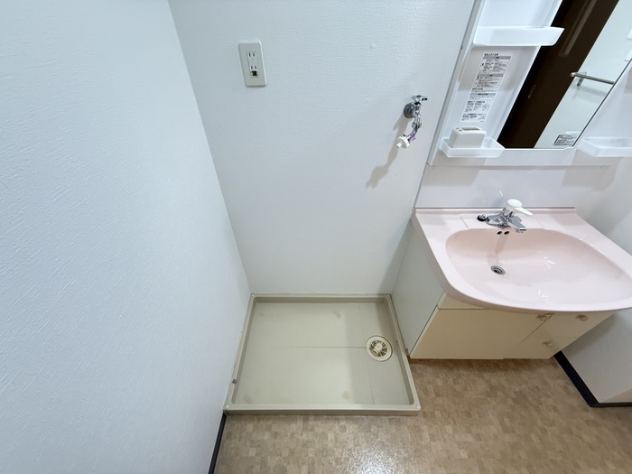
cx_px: 316
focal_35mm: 14
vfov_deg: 85.7
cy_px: 237
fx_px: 256
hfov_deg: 102.1
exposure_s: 1/53
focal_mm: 2.22
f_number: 2.2
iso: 250
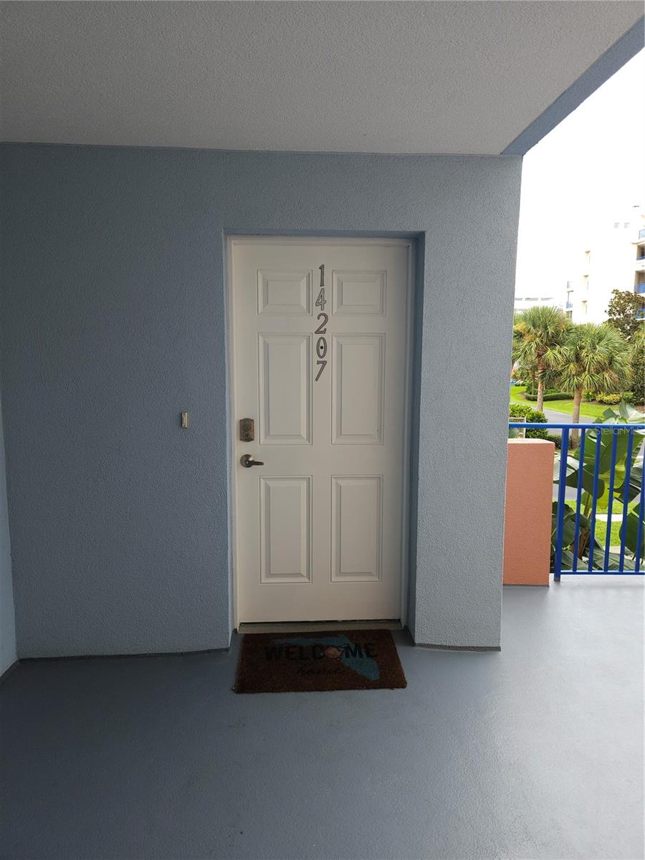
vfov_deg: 73.9
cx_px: 322
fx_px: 571
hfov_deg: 58.9
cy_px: 430
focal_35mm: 23
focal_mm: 5.4
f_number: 1.8
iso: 50
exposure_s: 1/256
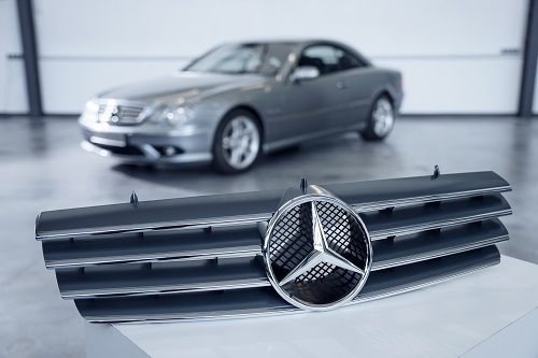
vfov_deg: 35.0
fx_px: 568
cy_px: 179
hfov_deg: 50.7
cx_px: 269
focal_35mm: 38
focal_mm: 38
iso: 400
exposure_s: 1/100
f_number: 3.5
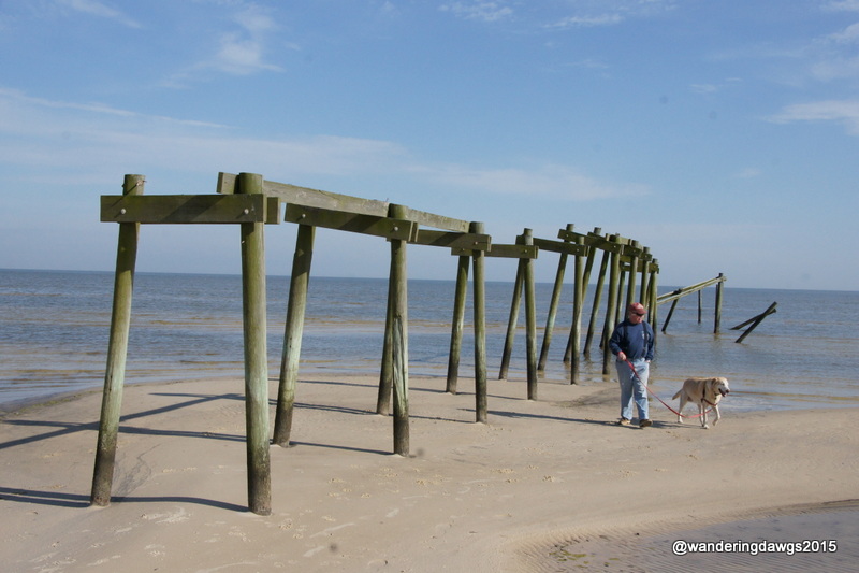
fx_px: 930
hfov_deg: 49.6
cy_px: 286
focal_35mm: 39
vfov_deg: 34.2
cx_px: 430
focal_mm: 26
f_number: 14
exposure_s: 1/1000
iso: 800
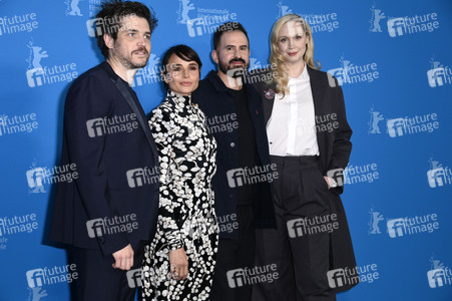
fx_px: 815
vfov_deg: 20.9
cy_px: 150
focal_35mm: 65
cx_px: 226
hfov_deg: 31.0
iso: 1000
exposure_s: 1/250
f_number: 5.6
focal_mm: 65
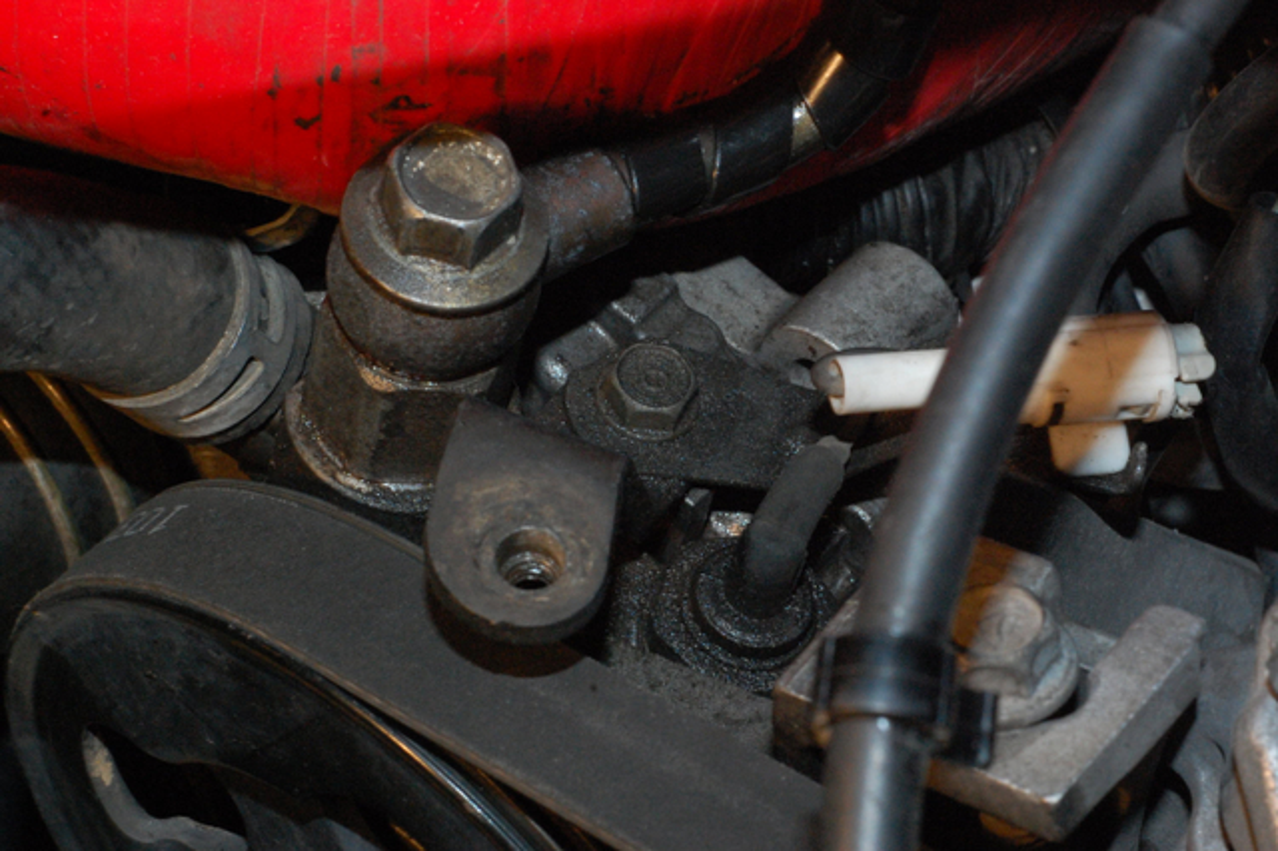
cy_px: 426
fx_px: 2661
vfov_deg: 18.2
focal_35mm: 75
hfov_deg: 27.0
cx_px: 639
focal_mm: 50
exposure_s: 1/60
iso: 1600
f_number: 14
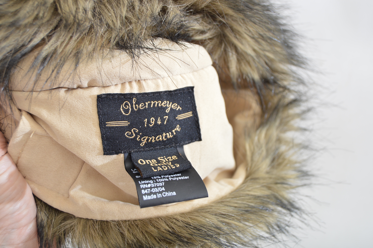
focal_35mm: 42
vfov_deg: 31.8
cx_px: 186
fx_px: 435
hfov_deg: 46.4
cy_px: 124
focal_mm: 28
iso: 200
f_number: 5
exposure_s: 1/200
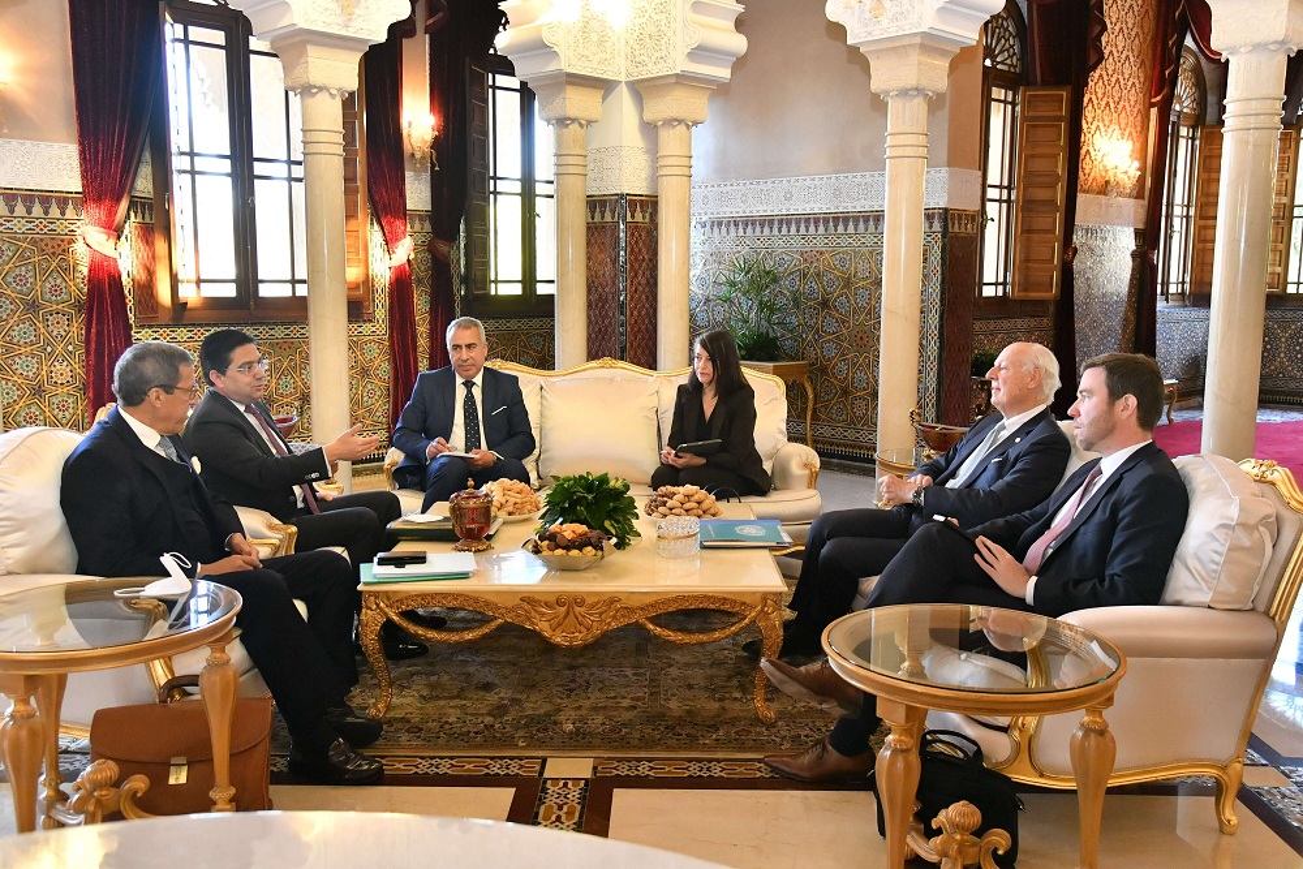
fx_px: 1122
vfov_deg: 42.3
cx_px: 652
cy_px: 434
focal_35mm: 31
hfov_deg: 60.3
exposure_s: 1/160
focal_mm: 31
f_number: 5
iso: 2000
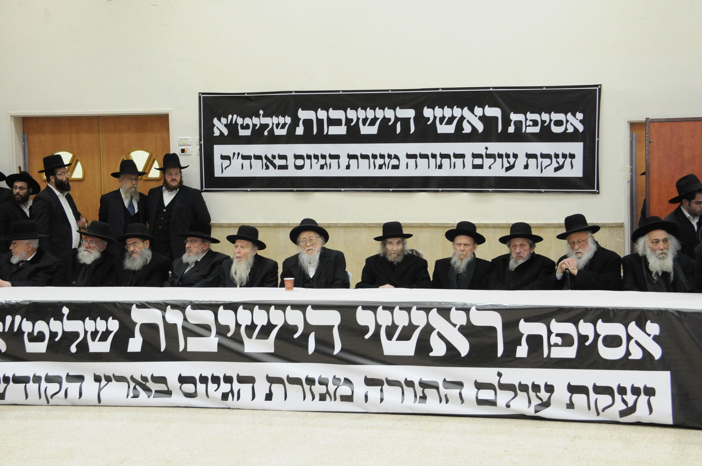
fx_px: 1460
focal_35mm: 75
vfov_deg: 18.1
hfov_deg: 27.0
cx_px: 351
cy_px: 233
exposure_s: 1/60
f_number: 6.3
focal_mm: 50
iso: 2000
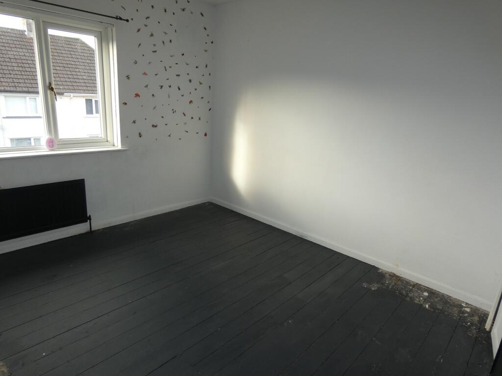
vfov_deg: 63.4
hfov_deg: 79.0
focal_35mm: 21
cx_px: 251
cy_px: 188
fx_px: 305
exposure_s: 1/60
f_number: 2.9
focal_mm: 3.8
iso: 125
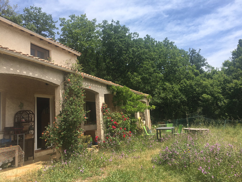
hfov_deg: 61.7
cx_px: 121
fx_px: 203
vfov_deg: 48.2
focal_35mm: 29
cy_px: 91
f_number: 2.2
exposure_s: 1/1261
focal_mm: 4.15
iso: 25
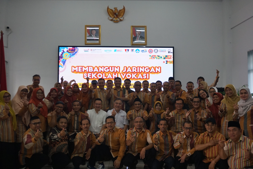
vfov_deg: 42.3
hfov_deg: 60.3
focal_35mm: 31
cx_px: 126
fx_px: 218
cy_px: 84
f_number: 4.5
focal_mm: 21
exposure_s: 1/100
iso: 1000
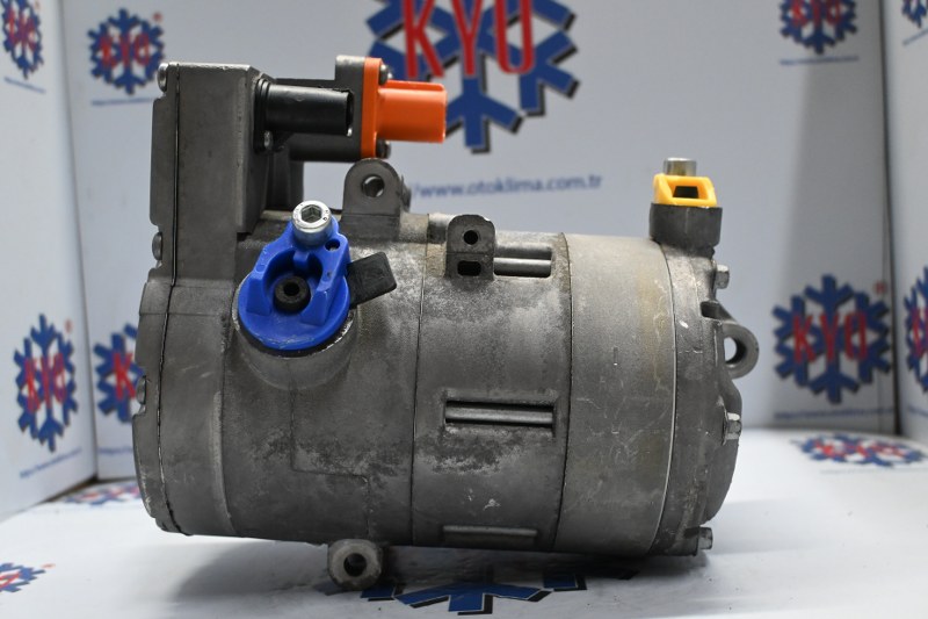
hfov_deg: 51.3
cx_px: 464
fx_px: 966
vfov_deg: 35.5
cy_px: 310
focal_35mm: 38
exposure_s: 1/125
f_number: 4.2
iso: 1600
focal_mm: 25
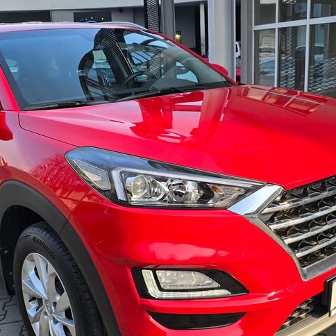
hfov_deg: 39.2
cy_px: 165
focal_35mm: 43
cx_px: 169
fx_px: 472
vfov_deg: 39.2
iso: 12
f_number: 1.7
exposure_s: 1/180
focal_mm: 6.3
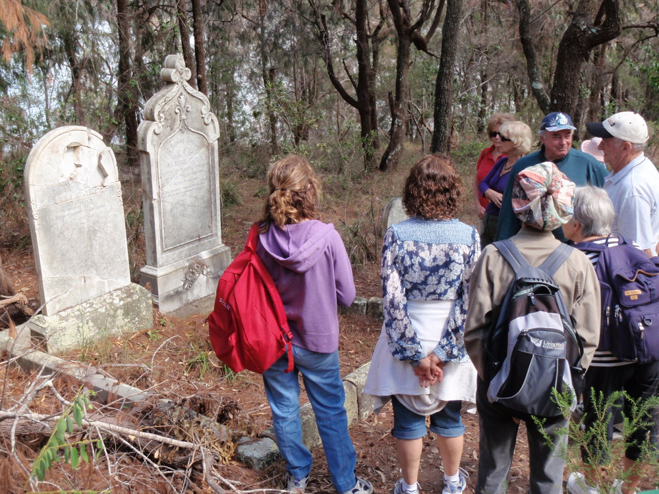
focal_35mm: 36
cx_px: 330
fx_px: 685
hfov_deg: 51.4
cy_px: 247
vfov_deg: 39.7
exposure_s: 1/60
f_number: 4.1
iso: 64
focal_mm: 6.53
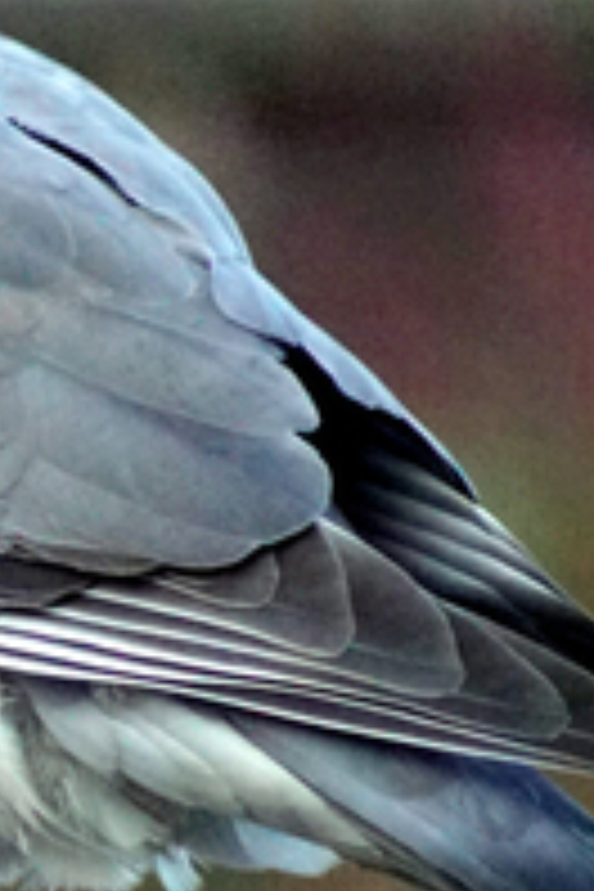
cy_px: 425
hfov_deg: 1.9
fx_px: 18041
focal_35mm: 729
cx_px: -225
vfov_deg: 2.8
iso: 3200
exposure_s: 1/640
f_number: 5.6
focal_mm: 160
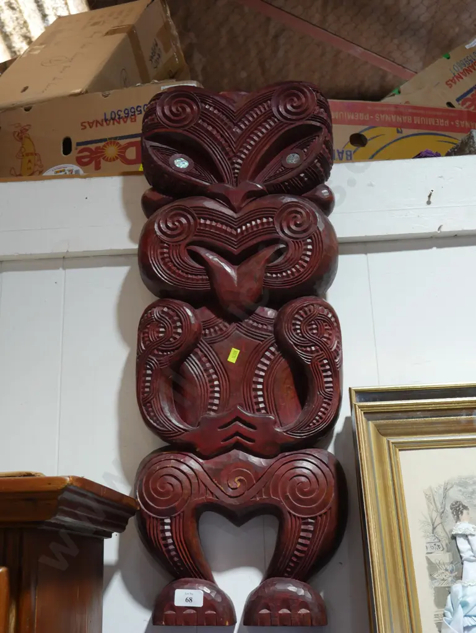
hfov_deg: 31.5
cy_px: 316
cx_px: 238
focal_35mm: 46
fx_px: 843
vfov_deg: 41.2
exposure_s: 1/60
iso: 500
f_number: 5.1
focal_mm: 23
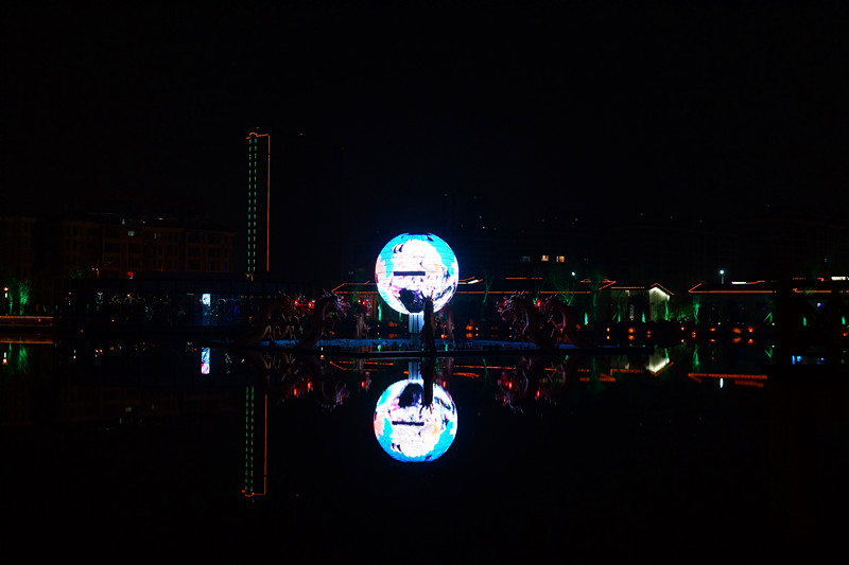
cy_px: 282
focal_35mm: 45
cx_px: 424
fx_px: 1061
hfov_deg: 43.6
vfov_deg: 29.9
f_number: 4
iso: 1600
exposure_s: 1/60
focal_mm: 30
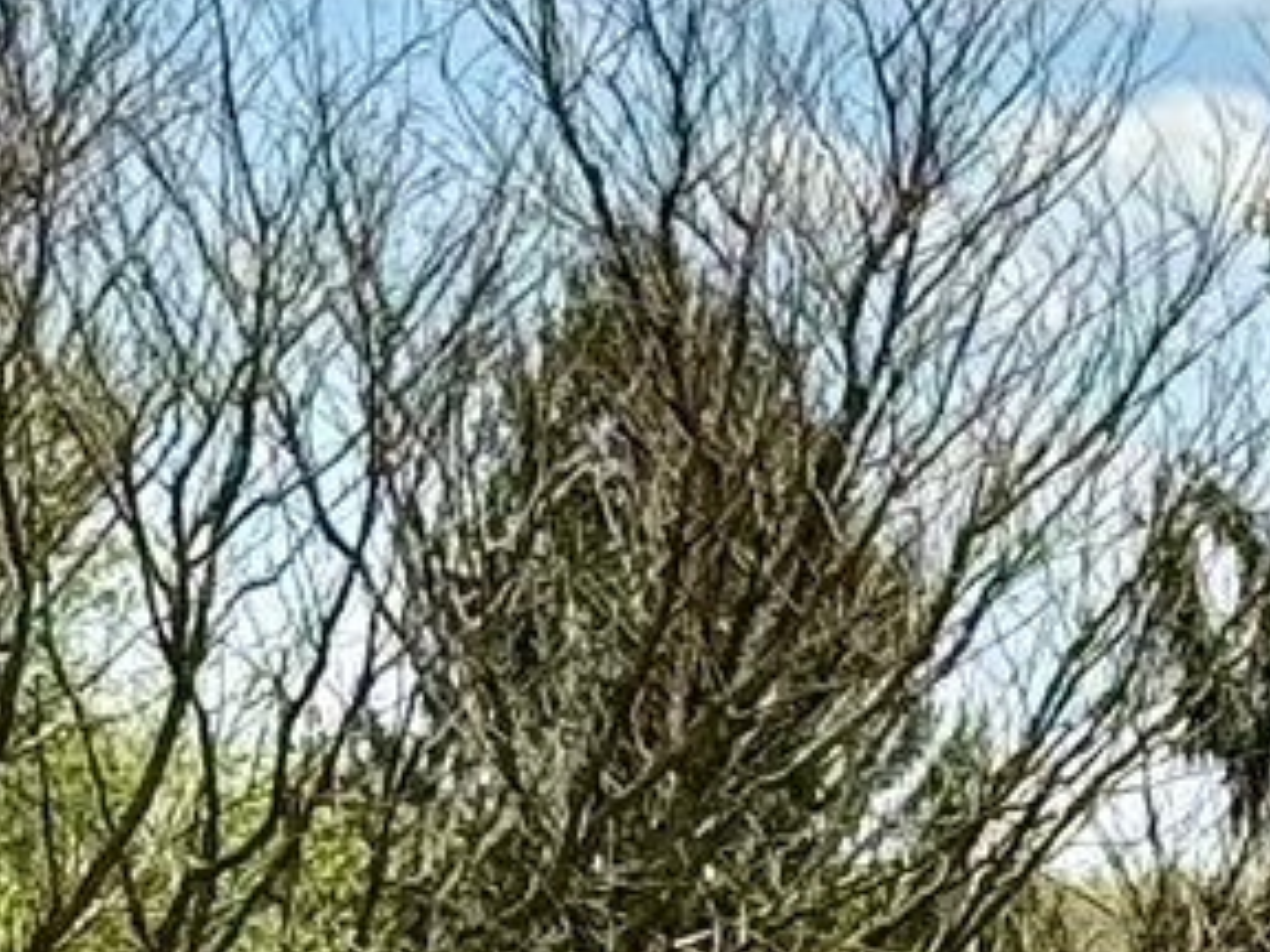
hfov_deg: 5.6
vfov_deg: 4.3
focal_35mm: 341
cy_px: 2420
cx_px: 2955
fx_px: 12511
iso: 64
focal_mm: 6.76
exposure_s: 1/4310
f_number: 1.78
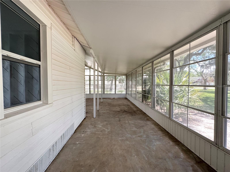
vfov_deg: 85.7
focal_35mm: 14
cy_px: 86
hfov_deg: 102.1
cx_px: 115
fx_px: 93
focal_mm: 2.22
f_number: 2.2
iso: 250
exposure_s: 1/99
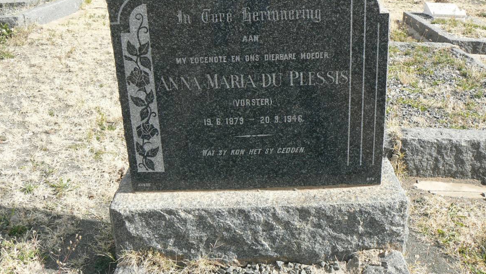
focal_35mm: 40
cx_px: 244
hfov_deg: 50.5
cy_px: 89
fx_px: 515
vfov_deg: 29.5
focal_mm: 6
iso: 80
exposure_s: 1/250
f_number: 5.6
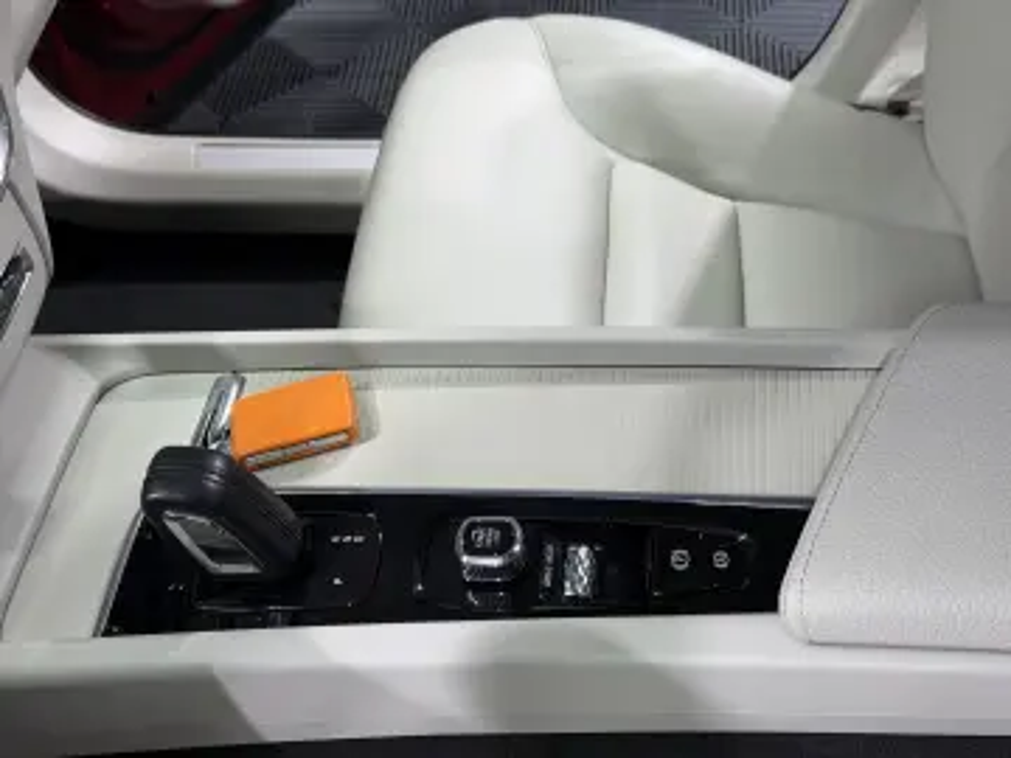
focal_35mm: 48
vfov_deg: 30.3
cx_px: 506
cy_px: 379
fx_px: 1402
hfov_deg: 39.7
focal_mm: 6.76
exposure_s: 1/50
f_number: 1.78
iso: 125
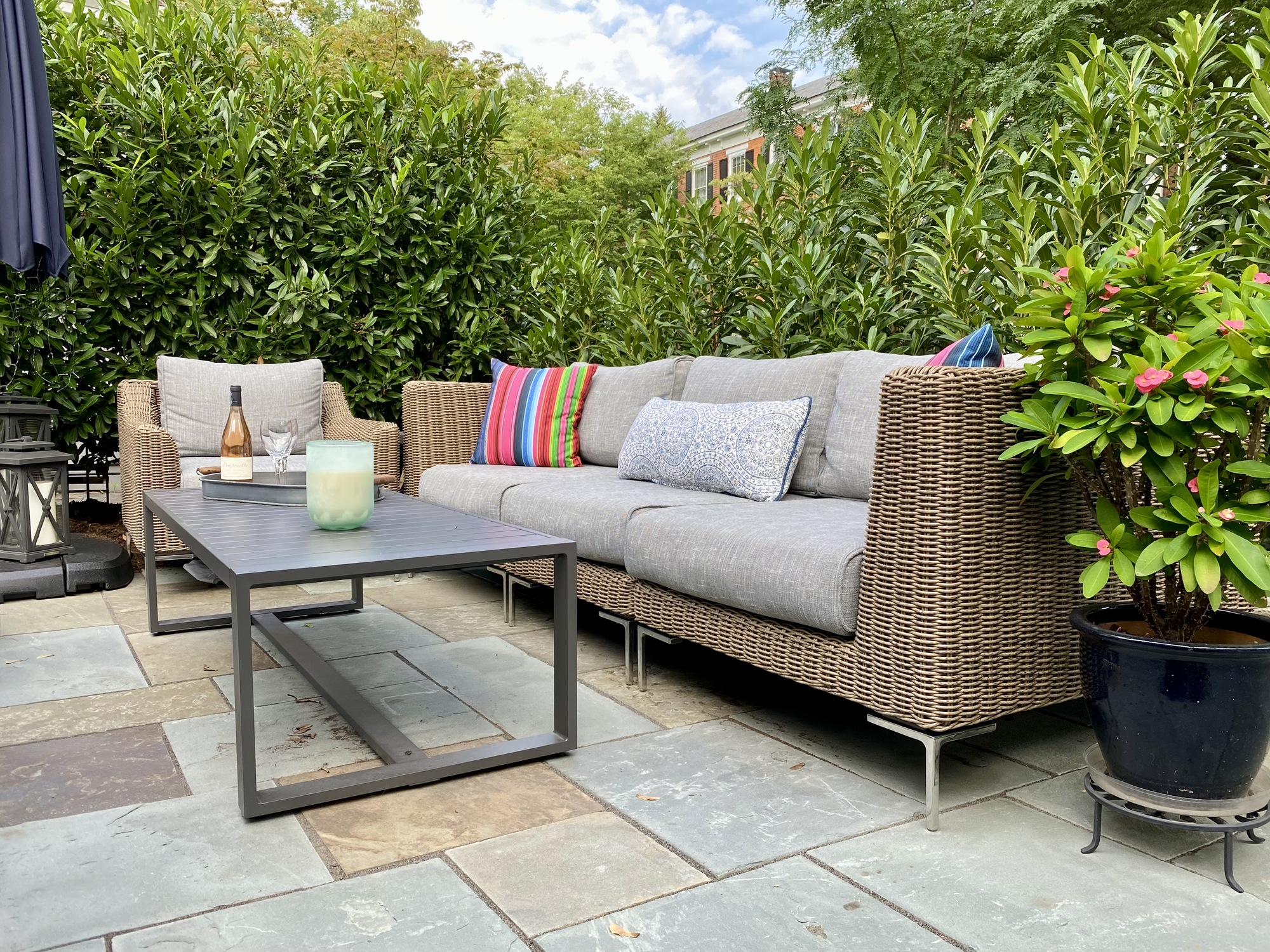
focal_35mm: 26
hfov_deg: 67.3
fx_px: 954
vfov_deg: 53.1
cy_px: 476
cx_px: 635
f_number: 1.8
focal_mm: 4.25
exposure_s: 1/245
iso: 32
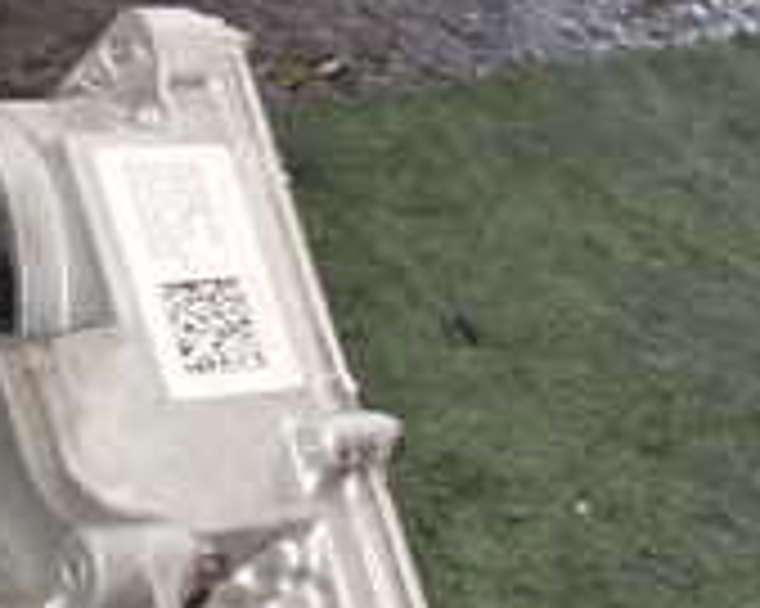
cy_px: 811
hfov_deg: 18.5
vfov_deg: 14.2
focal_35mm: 104
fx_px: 2338
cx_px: 387
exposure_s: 1/30
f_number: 2.3
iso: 320
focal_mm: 5.4
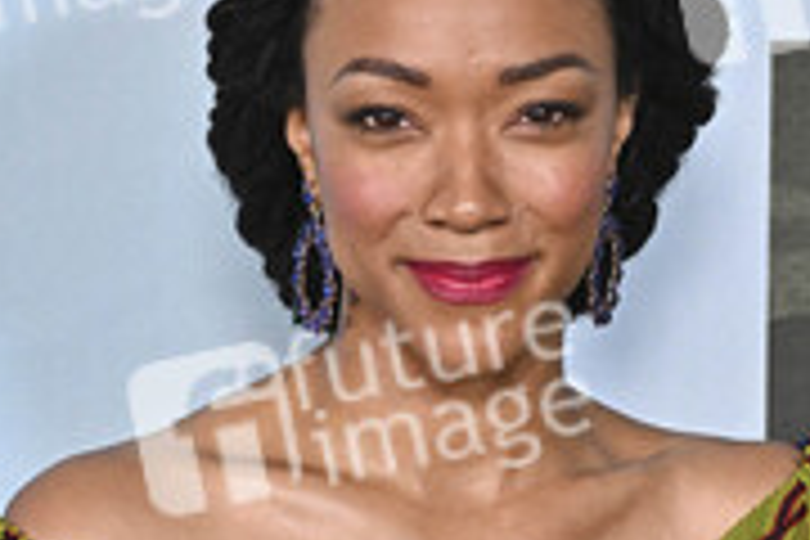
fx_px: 3847
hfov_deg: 12.0
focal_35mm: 171
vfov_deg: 8.0
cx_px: 490
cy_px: 634
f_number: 4.5
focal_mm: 77
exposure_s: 1/250
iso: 2200
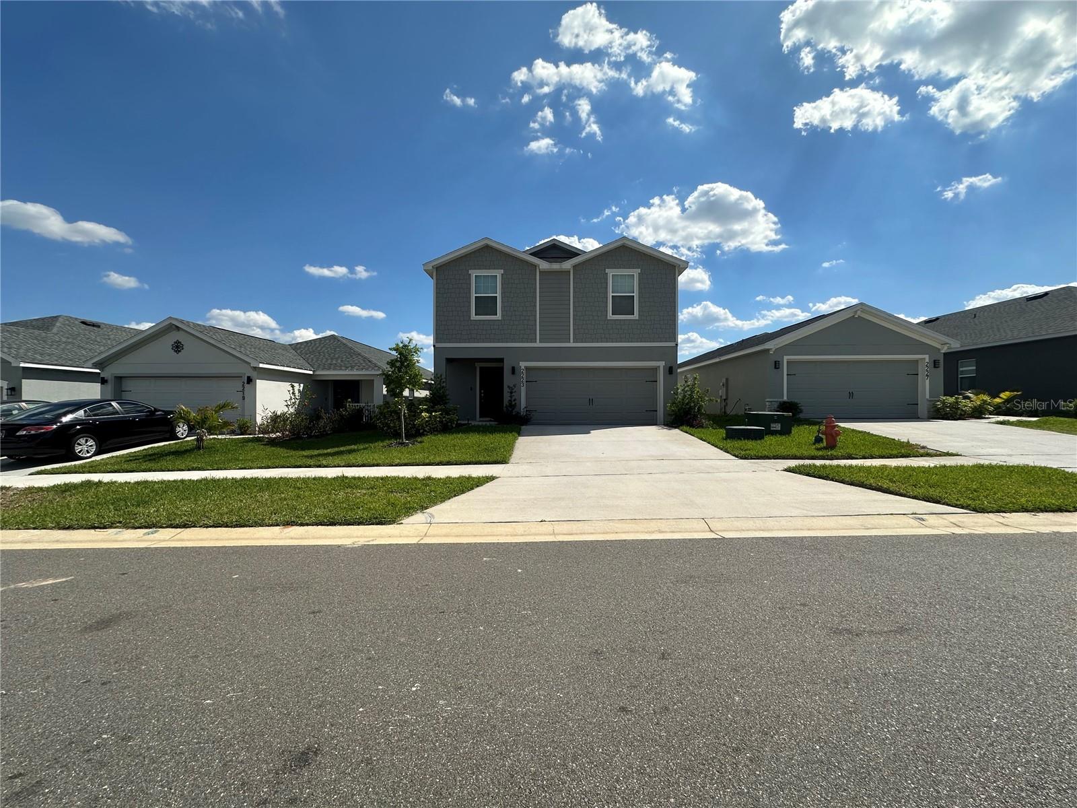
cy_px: 404
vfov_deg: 85.7
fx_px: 436
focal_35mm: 14
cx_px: 538
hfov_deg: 102.1
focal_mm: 2.22
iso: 50
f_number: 2.2
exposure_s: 1/3610
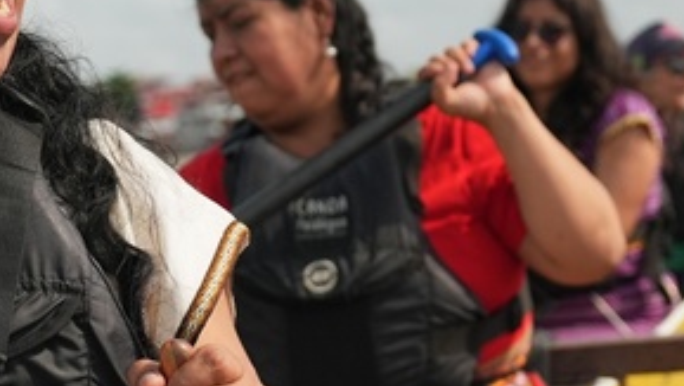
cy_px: 304
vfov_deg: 9.6
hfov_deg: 17.0
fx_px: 2287
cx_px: 398
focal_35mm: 126
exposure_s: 1/5000
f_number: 2.8
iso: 400
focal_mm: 34
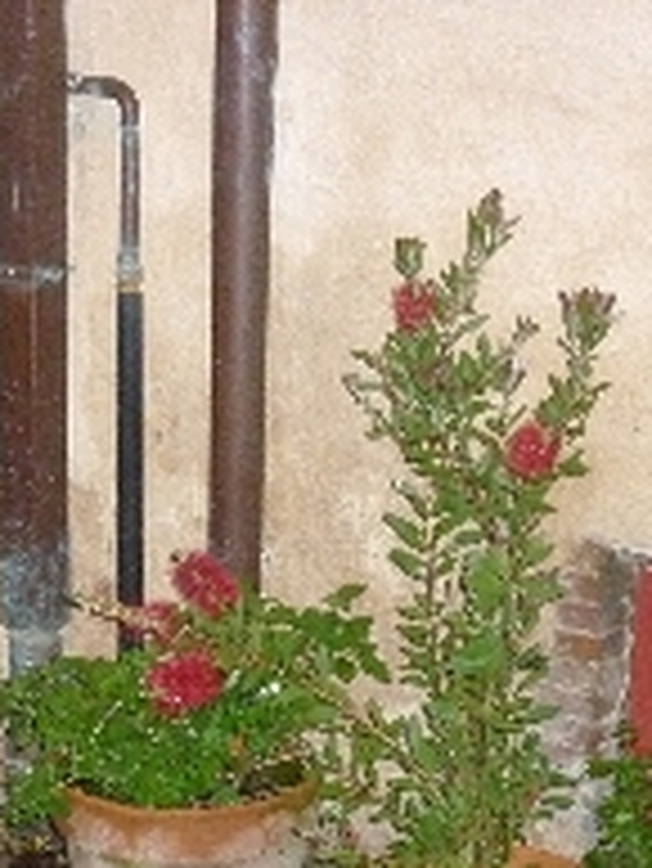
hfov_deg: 15.1
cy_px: 805
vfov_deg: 19.8
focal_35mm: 97
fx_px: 2433
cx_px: 58
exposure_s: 1/8
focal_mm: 6.4
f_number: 3
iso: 640
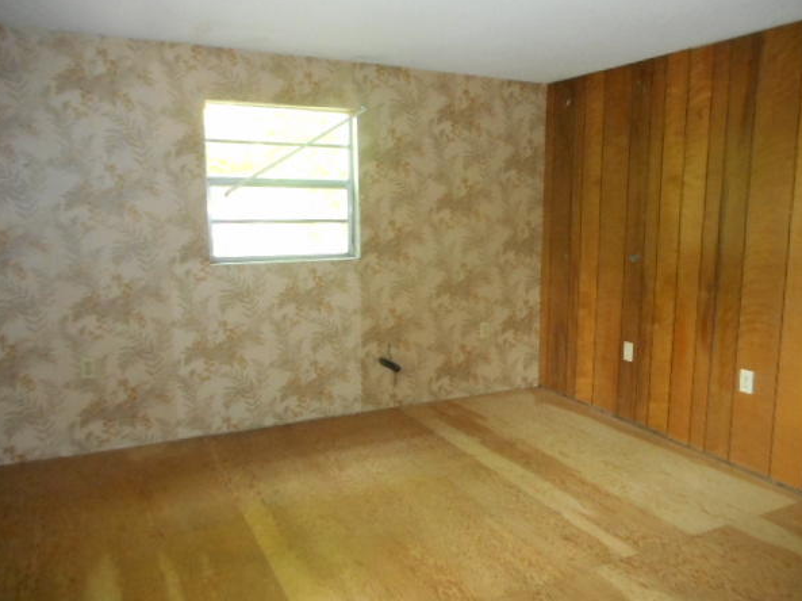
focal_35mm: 27
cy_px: 298
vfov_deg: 51.3
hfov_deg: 65.3
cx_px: 426
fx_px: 625
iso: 720
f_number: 3.7
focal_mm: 4.5
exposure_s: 1/25
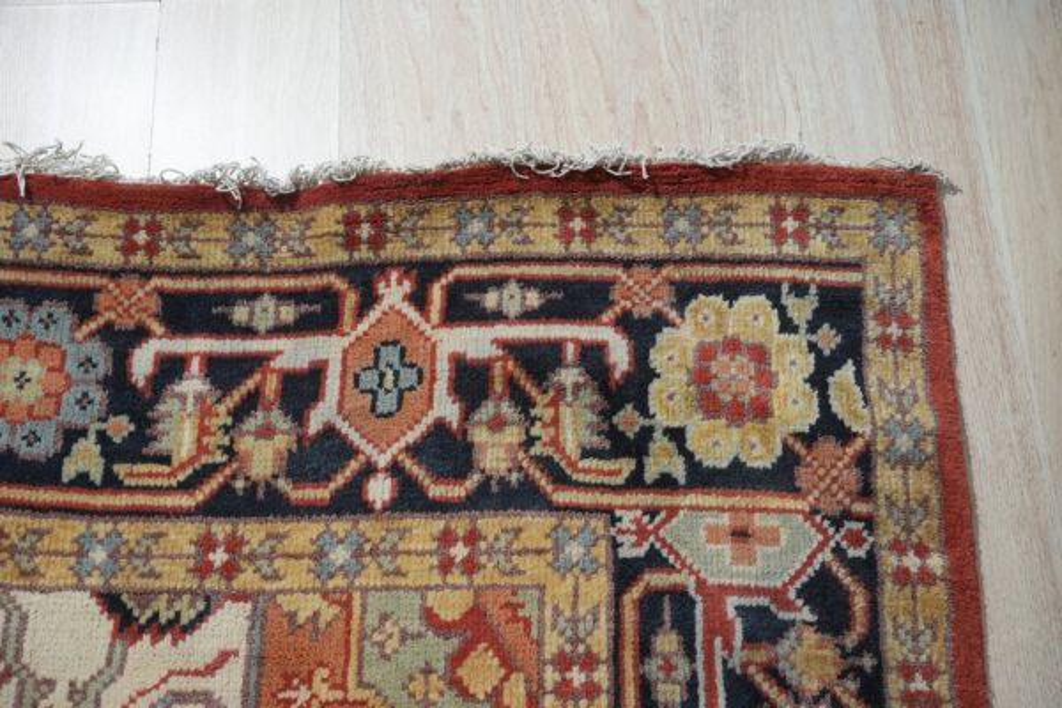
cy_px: 354
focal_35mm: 35
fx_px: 1044
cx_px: 531
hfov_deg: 53.9
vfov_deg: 37.5
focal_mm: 35.4
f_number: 5
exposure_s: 1/160
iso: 800
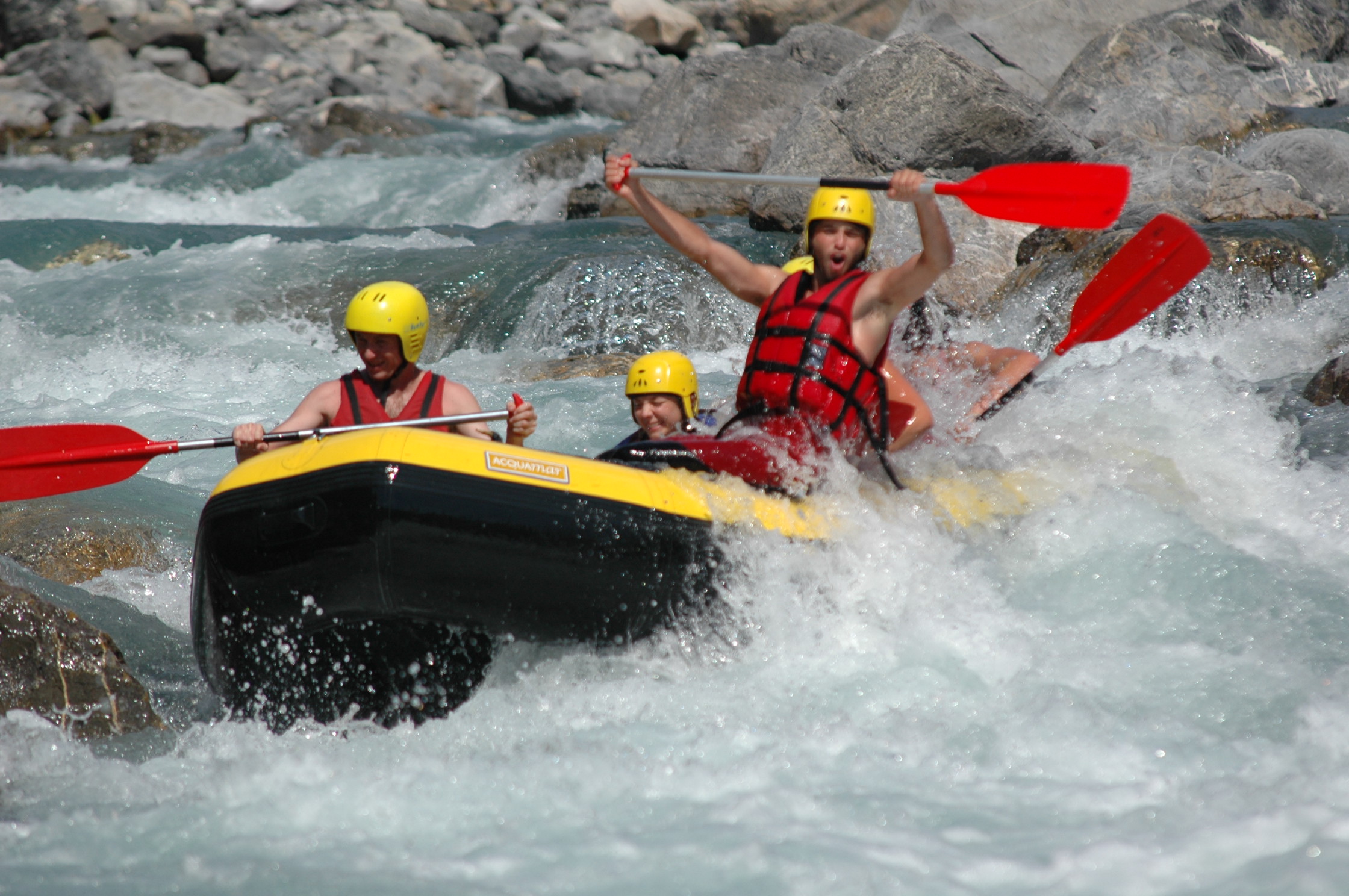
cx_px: 674
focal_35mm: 300
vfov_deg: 4.6
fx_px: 11228
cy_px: 448
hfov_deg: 6.9
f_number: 3.5
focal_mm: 200
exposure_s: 1/4000
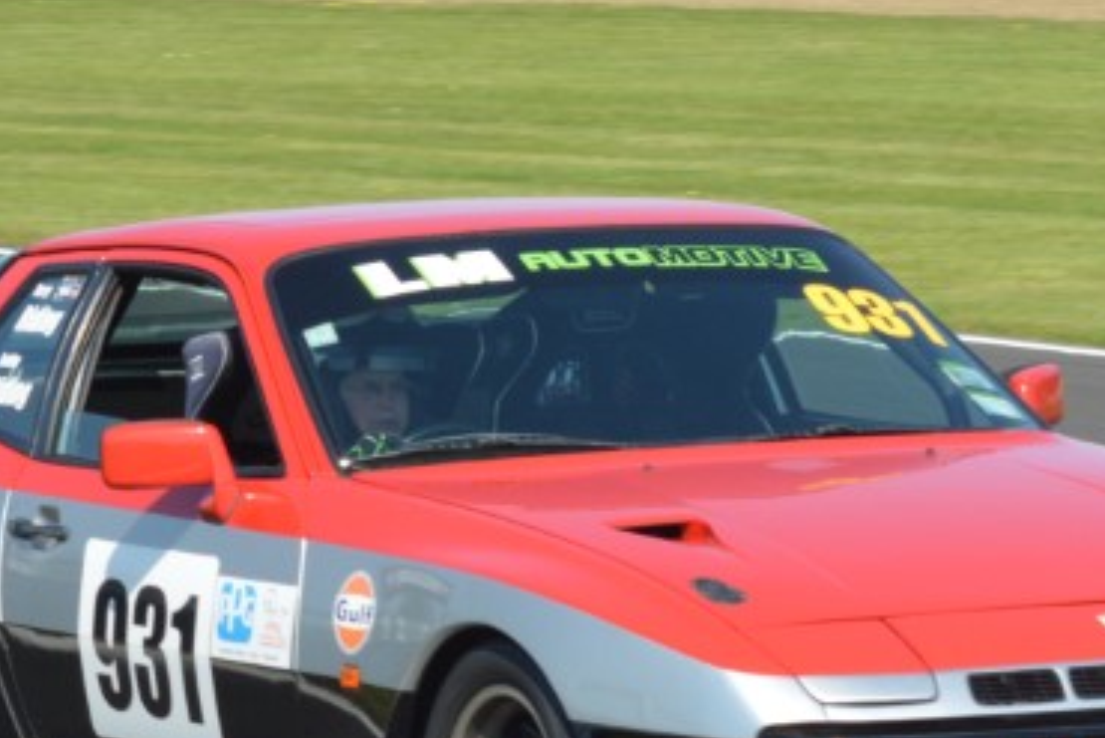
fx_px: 9148
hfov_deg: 6.9
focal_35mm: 298
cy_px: 572
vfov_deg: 4.6
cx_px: 657
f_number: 13
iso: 640
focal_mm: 105
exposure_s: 1/500
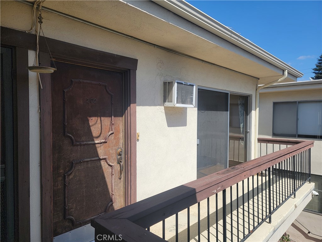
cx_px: 161
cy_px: 121
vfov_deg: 56.8
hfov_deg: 71.6
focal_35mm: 24
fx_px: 223
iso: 16
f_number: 1.8
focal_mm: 6.7
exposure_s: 1/942
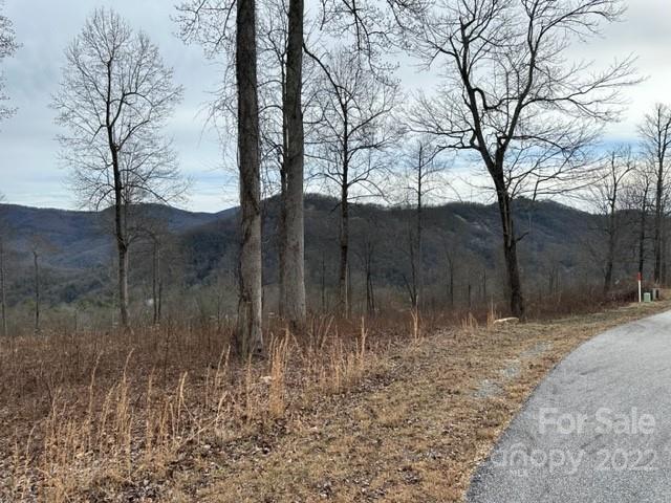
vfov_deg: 56.8
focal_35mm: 24
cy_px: 252
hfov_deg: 71.6
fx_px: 465
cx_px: 336
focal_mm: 6.86
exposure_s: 1/4545
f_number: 1.78
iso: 80
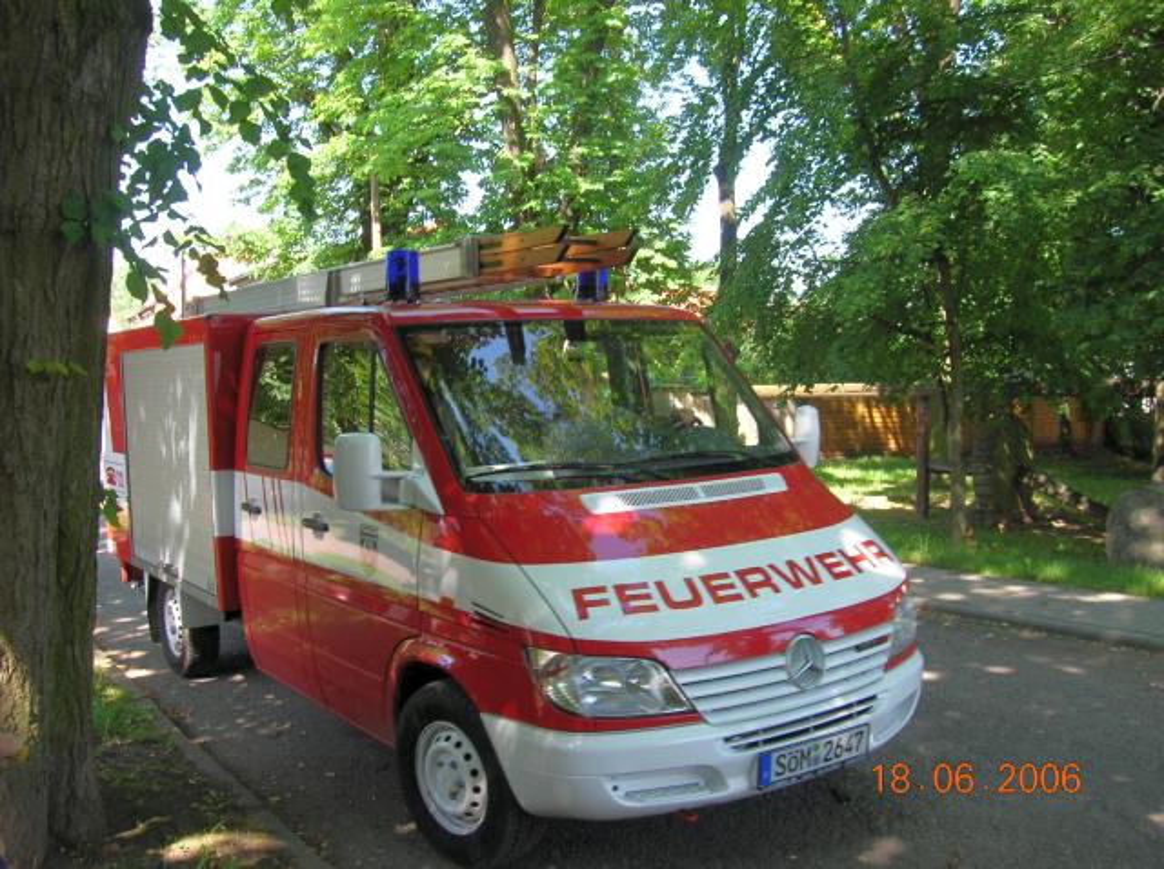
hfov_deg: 54.0
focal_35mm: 34
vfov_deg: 41.7
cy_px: 434
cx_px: 582
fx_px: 1142
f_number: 4.9
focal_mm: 5.7
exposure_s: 1/37.6
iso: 50
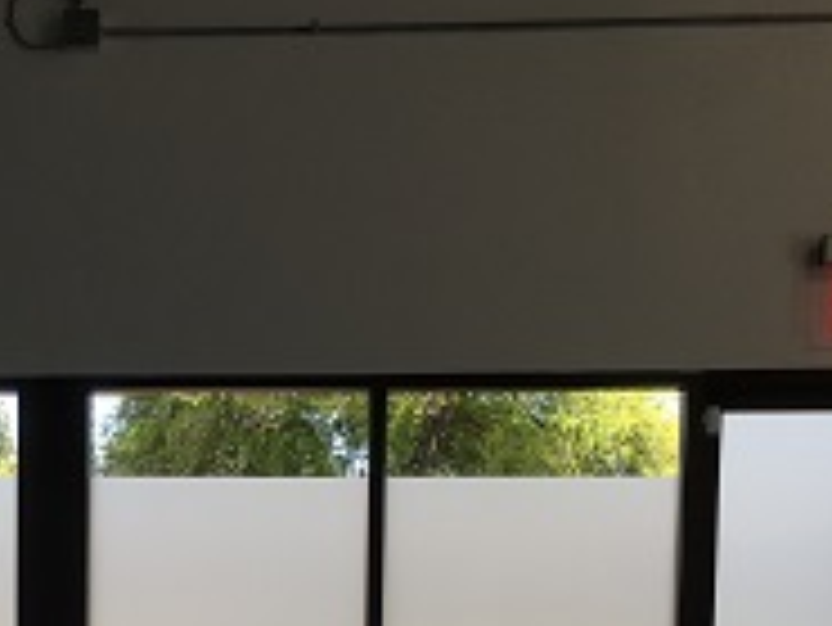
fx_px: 1732
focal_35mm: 72
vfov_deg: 19.4
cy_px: 723
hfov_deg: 26.4
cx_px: 130
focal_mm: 4.15
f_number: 2.2
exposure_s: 1/130
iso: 25
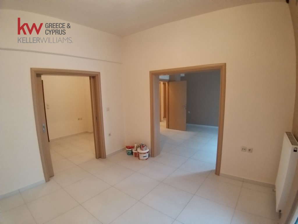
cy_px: 112
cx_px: 149
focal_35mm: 18
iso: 400
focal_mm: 1.87
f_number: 2.4
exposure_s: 1/25
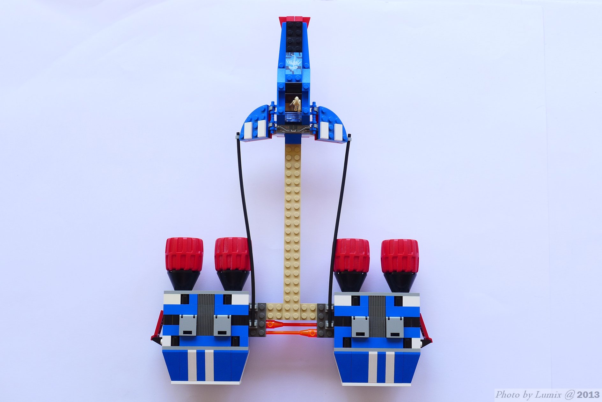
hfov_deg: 39.6
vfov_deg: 27.0
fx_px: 836
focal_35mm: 50
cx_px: 301
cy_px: 201
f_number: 4
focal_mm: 9.8
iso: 80
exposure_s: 1/30
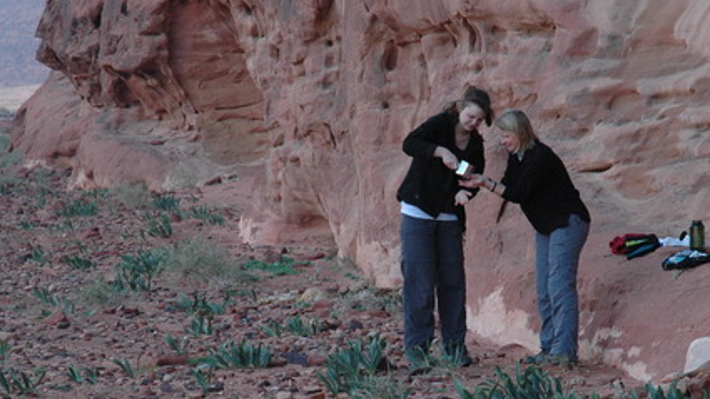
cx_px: 431
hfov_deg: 11.6
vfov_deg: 6.5
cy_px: 245
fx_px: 3501
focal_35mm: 186
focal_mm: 70
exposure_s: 1/200
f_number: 7.1
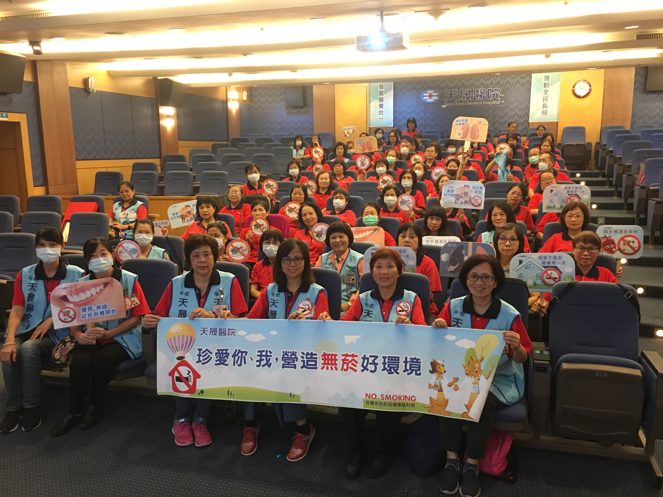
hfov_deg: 61.7
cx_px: 332
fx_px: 555
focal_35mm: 29
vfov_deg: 48.2
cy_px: 248
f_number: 2.2
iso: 200
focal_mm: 4.15
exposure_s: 1/24
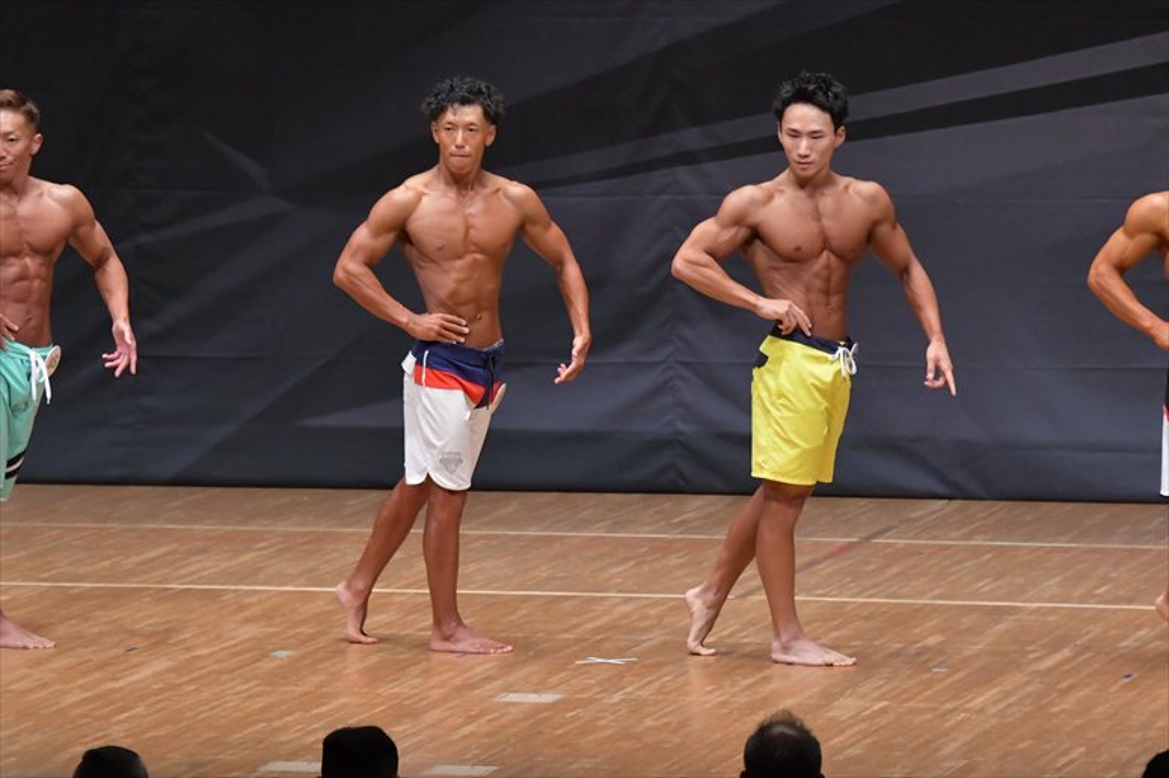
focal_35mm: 240
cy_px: 389
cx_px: 584
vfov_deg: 5.7
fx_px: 7790
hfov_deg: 8.6
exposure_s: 1/400
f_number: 5.6
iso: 6400
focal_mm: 160
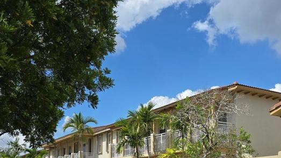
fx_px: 343
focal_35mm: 46
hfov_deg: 44.1
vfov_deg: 25.0
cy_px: 150
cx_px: 181
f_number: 1.7
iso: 12
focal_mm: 6.3
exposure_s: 1/895
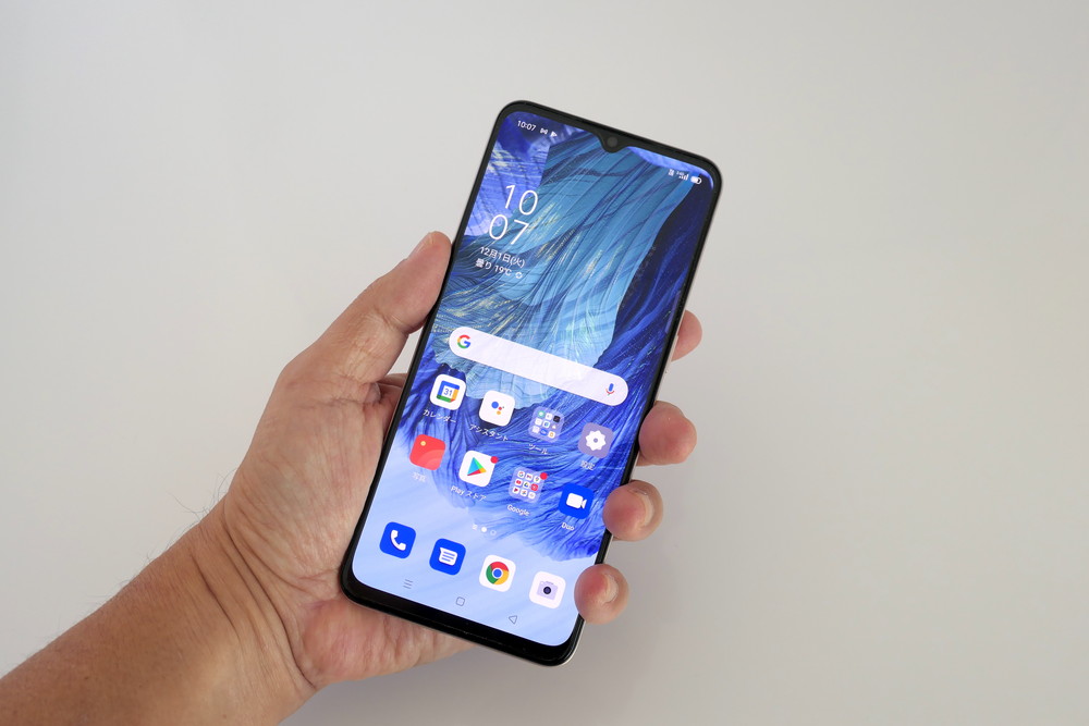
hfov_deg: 48.5
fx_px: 1210
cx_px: 544
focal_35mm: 40
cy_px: 363
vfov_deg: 33.4
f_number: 3.9
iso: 200
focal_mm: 14.7
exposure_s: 1/125
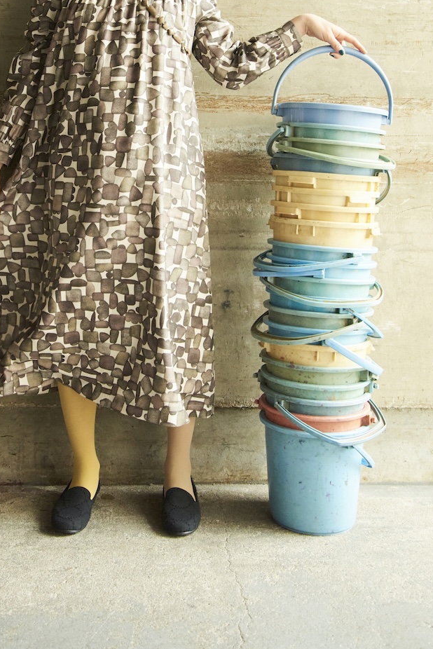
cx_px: 131
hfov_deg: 24.5
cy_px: 142
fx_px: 991
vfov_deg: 35.2
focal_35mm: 55
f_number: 5.6
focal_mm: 34
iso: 3200
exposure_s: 1/250
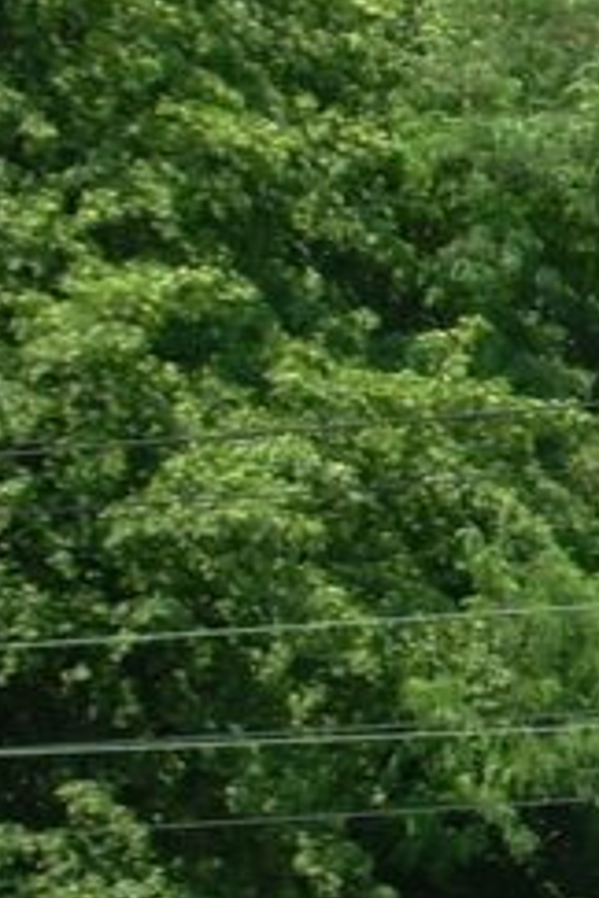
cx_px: 1398
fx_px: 7113
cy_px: 458
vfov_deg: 7.2
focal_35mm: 285
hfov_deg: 4.7
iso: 50
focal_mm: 11
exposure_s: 1/136
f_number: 5.9
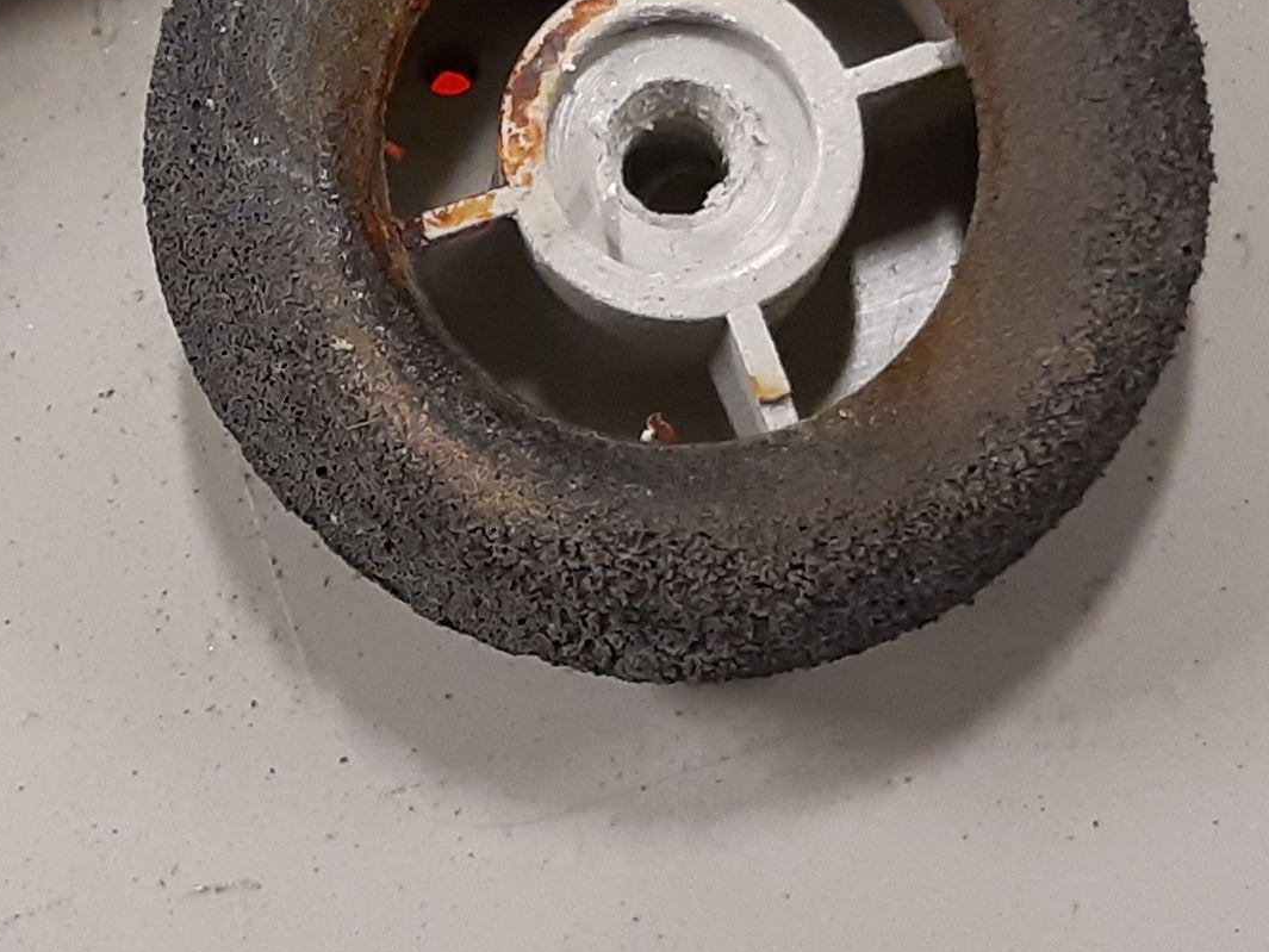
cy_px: 250
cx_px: 306
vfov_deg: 28.7
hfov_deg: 37.2
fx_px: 1833
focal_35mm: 50
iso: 200
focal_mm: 3.93
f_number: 1.7
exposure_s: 1/50
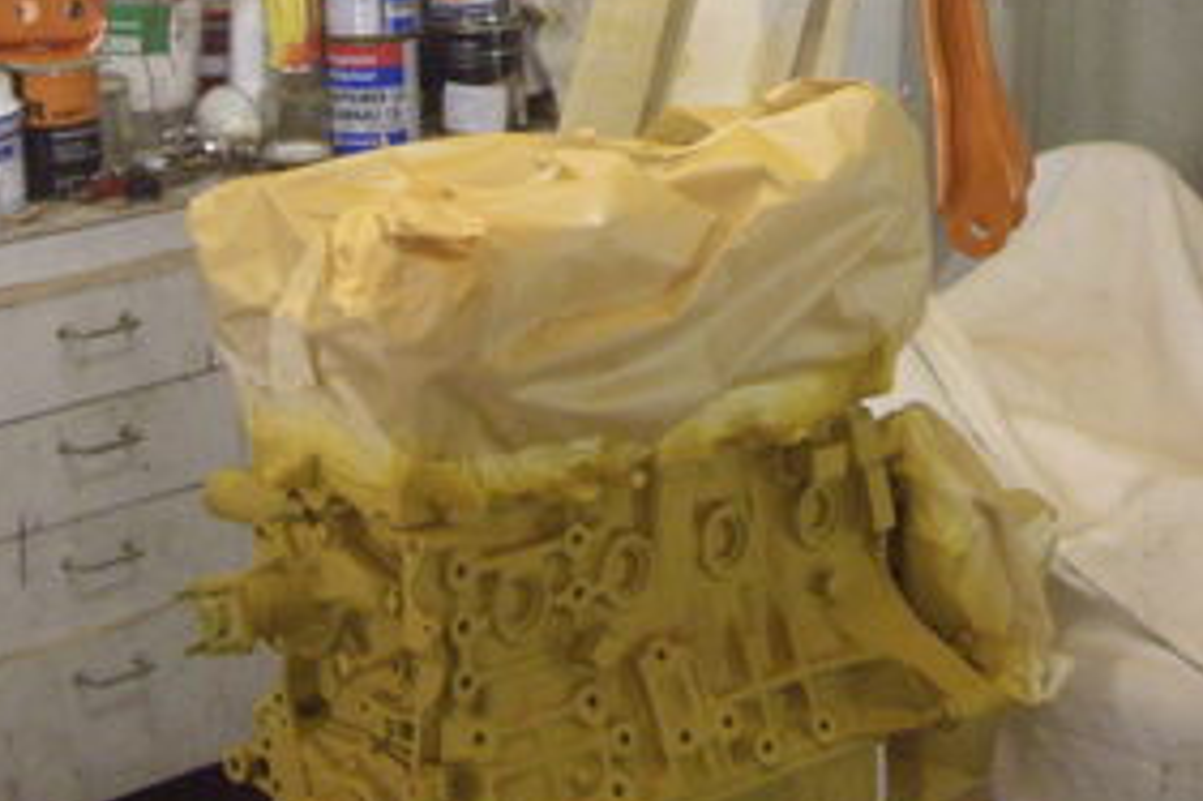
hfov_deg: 22.5
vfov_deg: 14.6
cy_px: -197
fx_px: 3006
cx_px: 801
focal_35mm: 90
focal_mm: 7.9
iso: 400
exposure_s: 1/60
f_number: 2.8
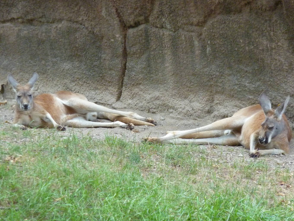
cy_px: 96
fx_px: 2098
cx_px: 155
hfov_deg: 8.0
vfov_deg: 6.0
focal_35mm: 247
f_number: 4.6
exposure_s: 1/100
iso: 400
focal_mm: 34.4
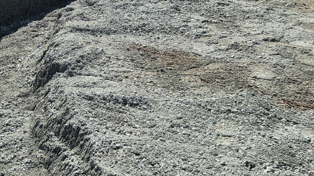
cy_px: 60
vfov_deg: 16.5
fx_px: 608
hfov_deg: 28.4
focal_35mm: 73
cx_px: 64
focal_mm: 5.4
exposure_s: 1/2856
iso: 25
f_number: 1.8
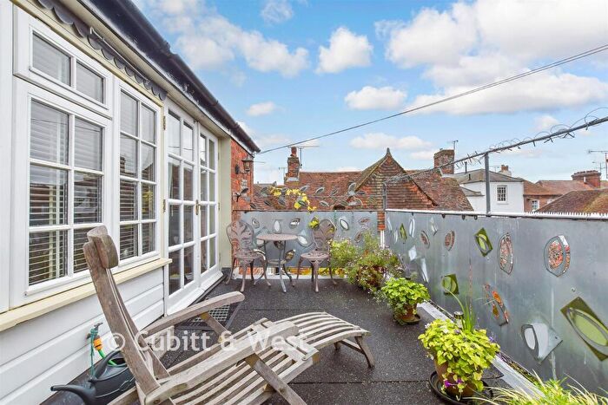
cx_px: 304
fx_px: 253
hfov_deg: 100.4
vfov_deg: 77.4
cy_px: 202
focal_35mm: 15
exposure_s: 1/250
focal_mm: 10
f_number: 8
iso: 400
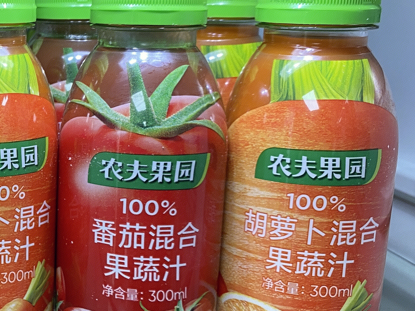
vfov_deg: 24.4
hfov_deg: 29.4
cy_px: 149
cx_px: -27
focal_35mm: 60
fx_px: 719
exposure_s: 1/60
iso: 80
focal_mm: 4.25
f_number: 1.8
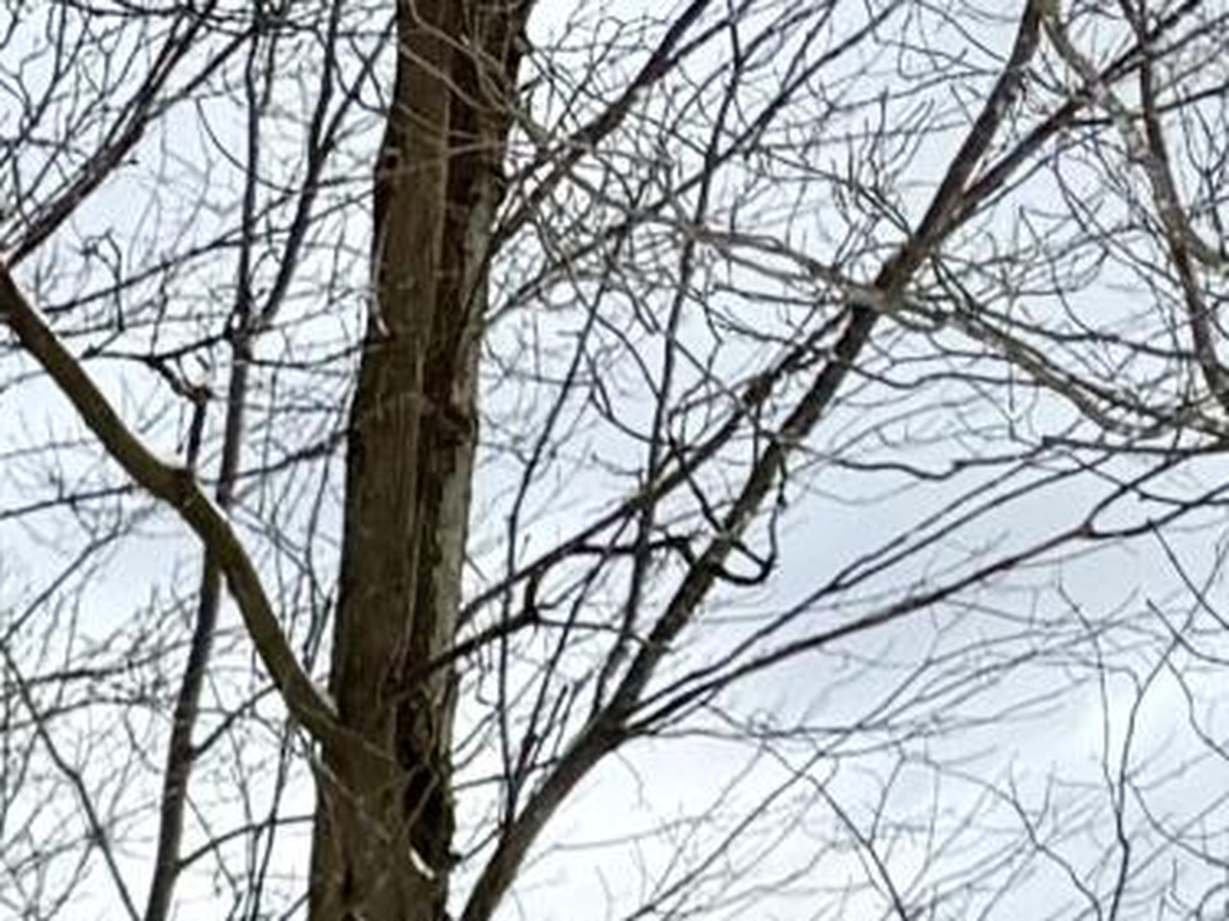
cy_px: 2481
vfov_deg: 7.1
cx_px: -2848
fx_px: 6815
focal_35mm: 192
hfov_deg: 8.2
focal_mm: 6.76
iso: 80
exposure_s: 1/14286
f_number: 1.78
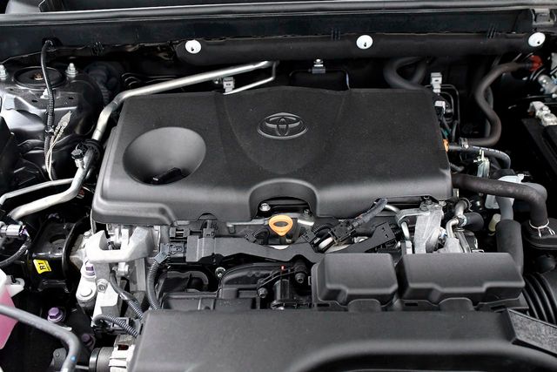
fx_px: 557
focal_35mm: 36
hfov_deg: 53.1
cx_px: 278
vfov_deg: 36.9
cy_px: 186
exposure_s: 1/125
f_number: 3.5
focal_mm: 24
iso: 2500
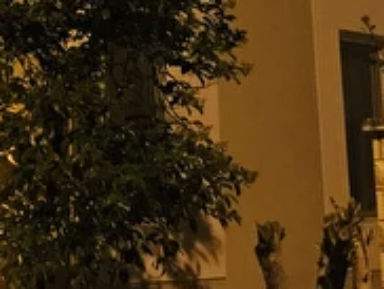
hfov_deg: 16.3
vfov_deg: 12.1
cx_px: -2
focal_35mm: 118
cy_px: -127
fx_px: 1311
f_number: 1.8
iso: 80
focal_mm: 3.99
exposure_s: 1/7
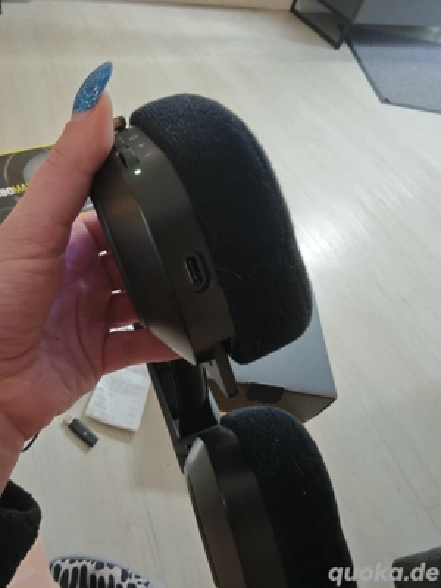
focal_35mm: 23
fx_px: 391
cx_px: 220
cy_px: 294
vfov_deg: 73.9
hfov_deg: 58.9
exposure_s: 1/14.3
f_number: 2.2
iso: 2000
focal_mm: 2.13
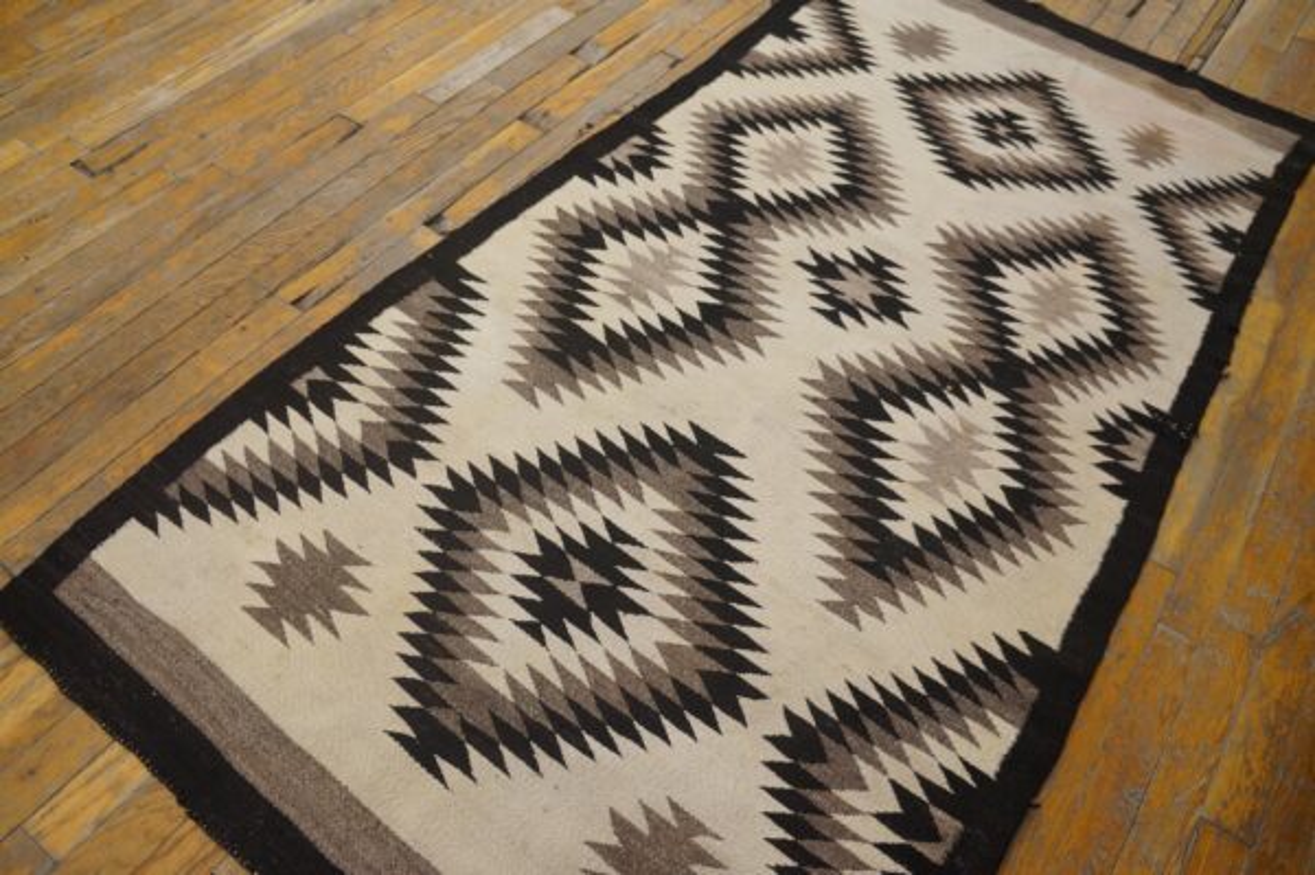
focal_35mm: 27
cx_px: 658
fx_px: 985
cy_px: 438
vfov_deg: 47.9
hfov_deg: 67.4
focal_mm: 18
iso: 640
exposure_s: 1/60
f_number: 4
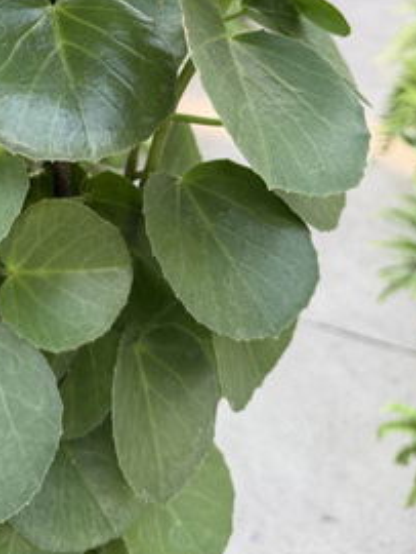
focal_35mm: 40
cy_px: 94
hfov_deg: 35.2
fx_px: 640
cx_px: 102
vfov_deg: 44.0
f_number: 1.78
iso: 100
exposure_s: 1/321
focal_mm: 6.76
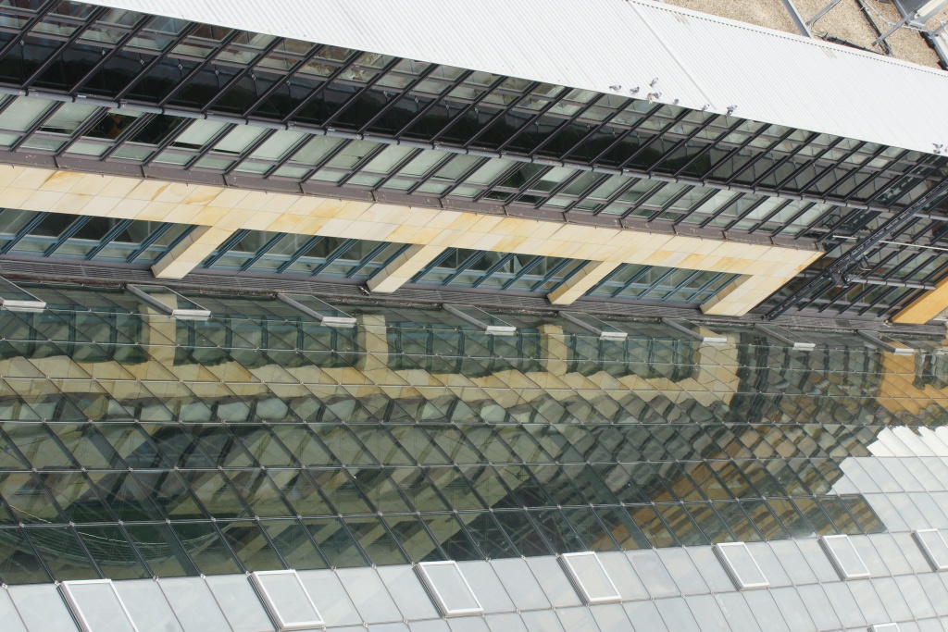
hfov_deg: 19.5
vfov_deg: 13.0
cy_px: 316
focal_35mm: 105
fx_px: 2765
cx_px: 474
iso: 400
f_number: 14
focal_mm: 70
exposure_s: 1/50
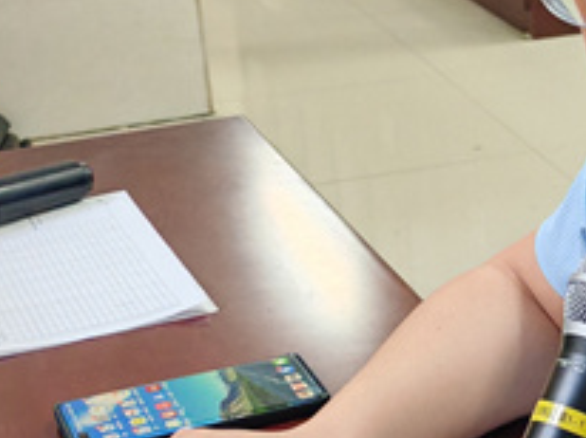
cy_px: 303
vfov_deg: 14.4
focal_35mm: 102
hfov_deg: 18.2
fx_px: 1725
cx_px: 725
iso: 800
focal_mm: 5.52
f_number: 1.95
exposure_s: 1/100
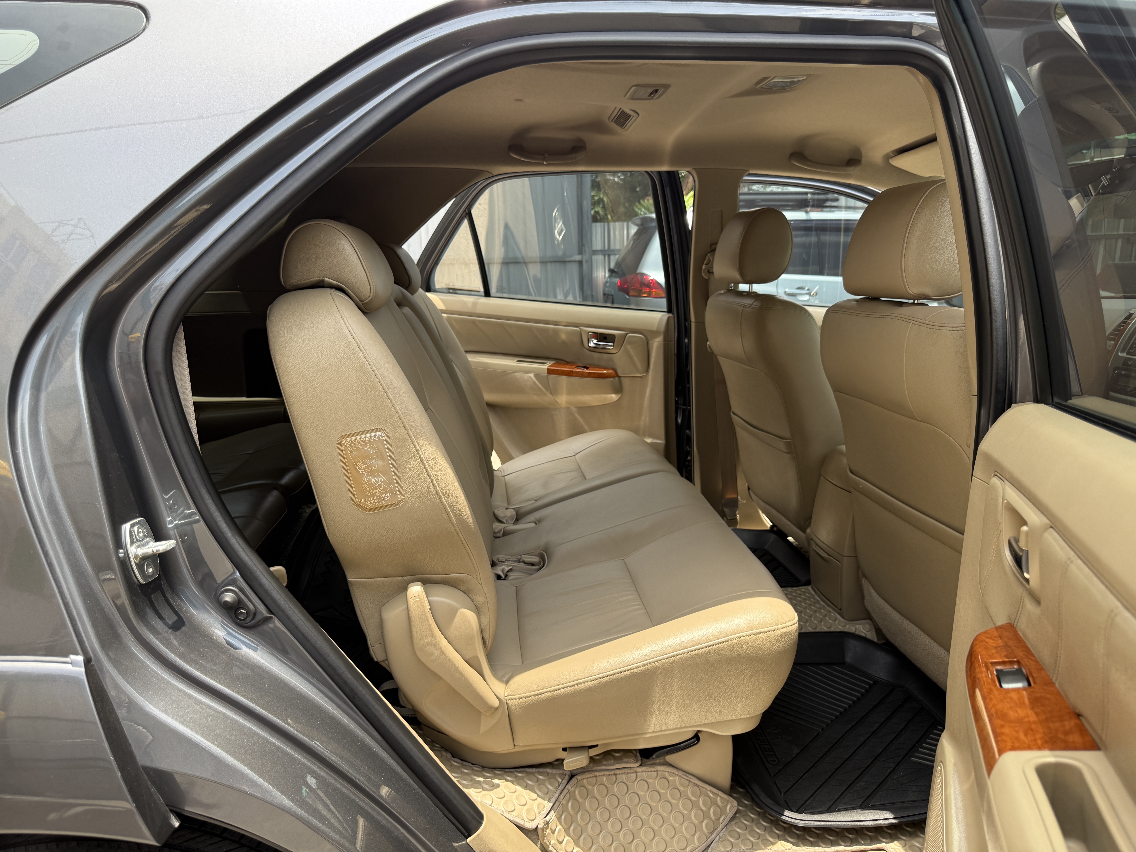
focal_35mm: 24
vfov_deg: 56.8
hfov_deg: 71.6
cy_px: 426
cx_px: 568
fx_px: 788
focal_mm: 6.76
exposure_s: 1/822
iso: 100
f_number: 1.78
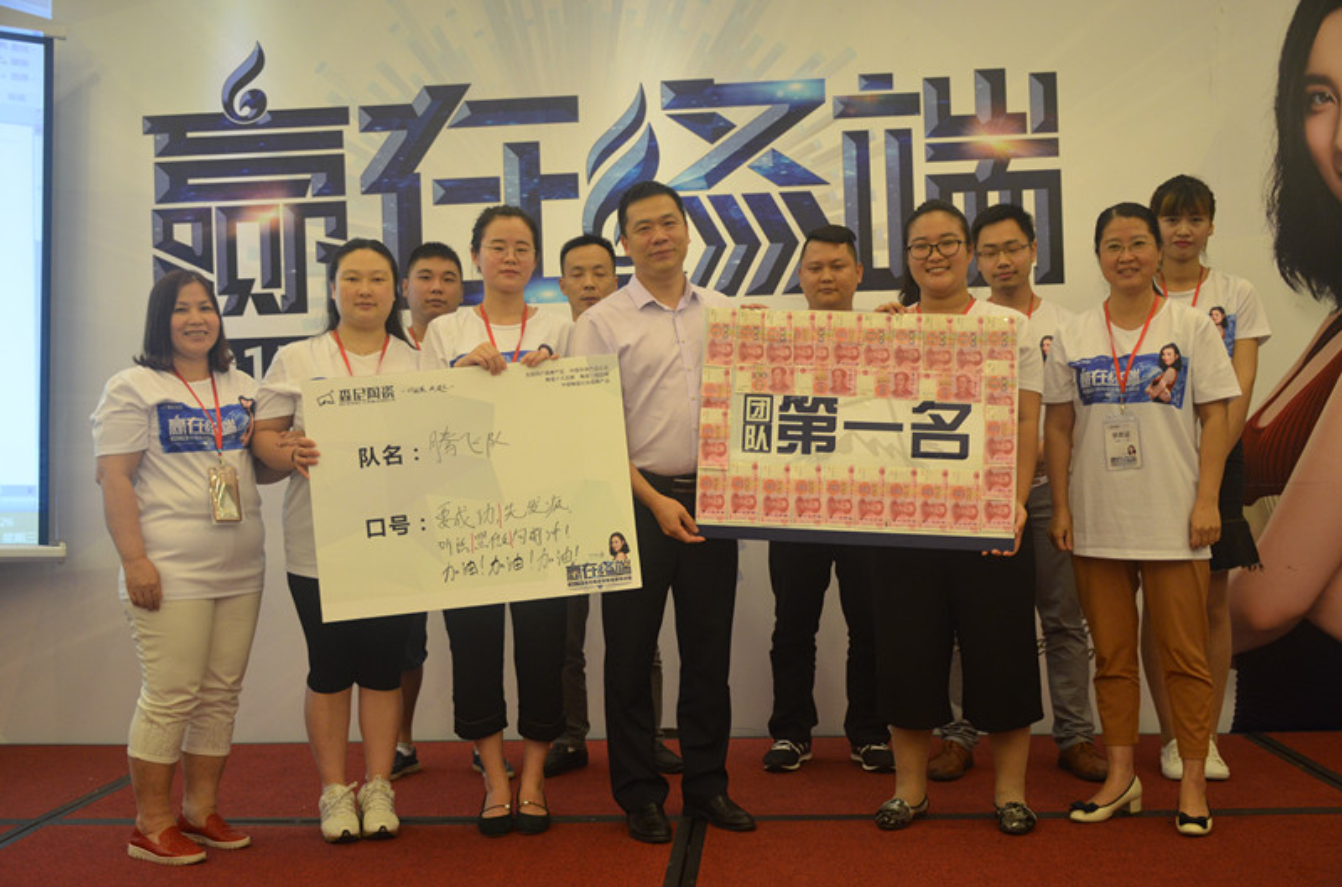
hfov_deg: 48.0
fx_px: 1506
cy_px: 444
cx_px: 671
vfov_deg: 32.8
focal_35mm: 40
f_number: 4
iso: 800
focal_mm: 27
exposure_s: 1/45
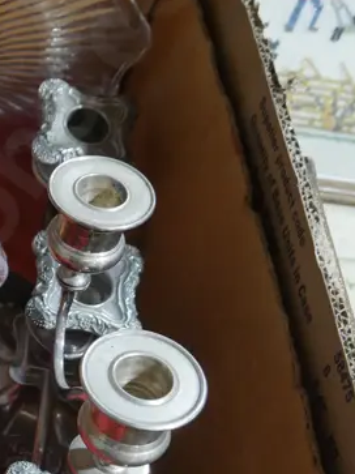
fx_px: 1313
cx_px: -130
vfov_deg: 20.2
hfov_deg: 14.6
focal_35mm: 96
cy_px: 371
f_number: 4
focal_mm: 17
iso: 800
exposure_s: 1/60
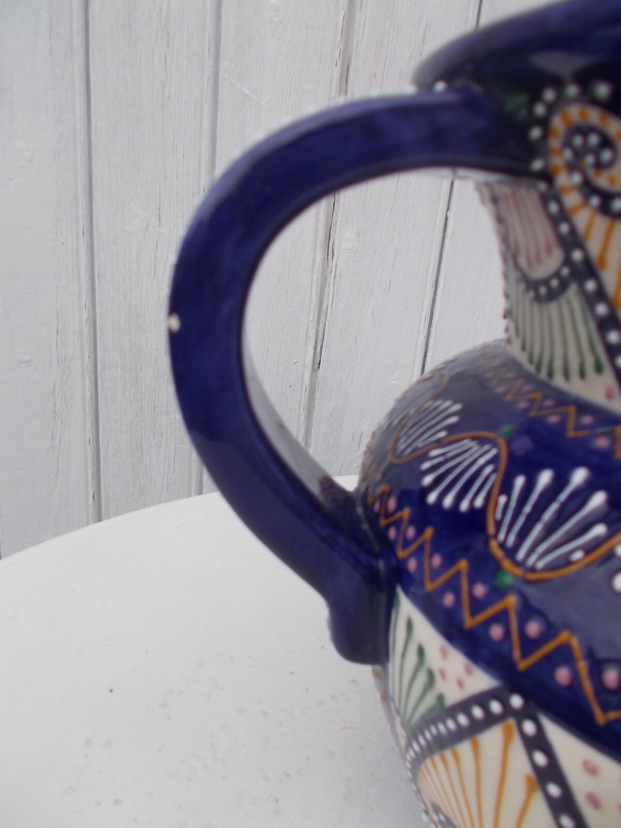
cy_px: 414
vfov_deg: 67.3
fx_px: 622
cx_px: 310
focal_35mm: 26
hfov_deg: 53.1
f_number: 8
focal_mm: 4.6
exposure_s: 1/100
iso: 80
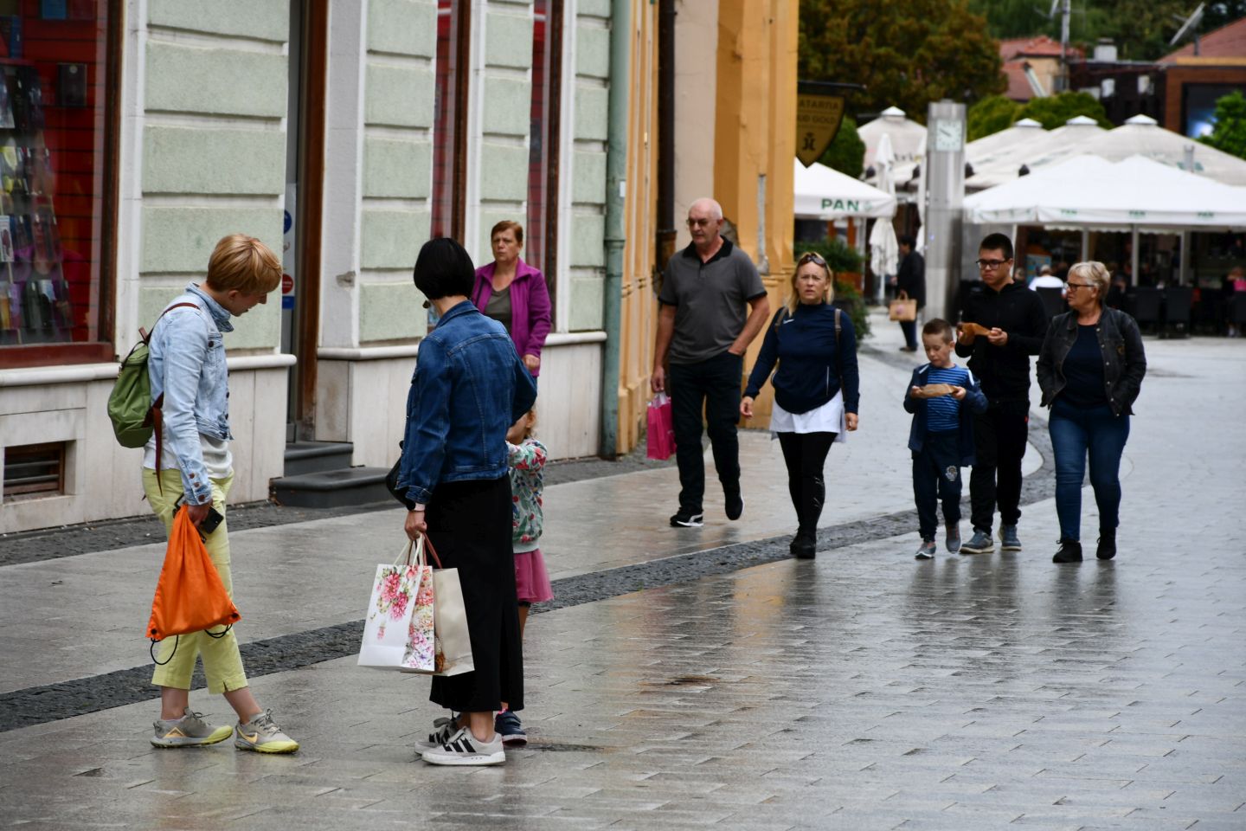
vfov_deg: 7.9
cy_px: 416
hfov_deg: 11.8
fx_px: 6022
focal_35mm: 174
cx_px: 623
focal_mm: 116
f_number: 8
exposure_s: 1/250
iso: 200
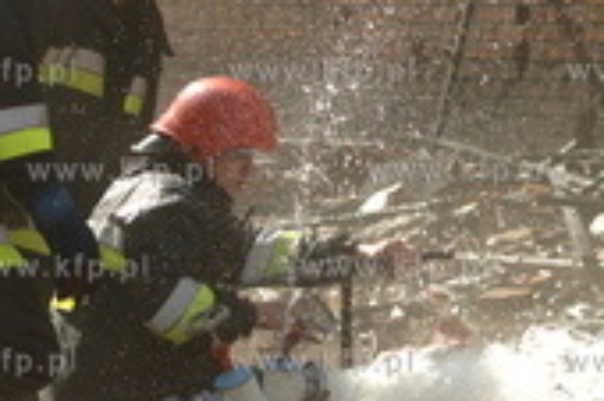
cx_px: 245
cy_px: 216
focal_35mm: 352
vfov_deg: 3.9
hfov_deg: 5.9
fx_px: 5900
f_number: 6.3
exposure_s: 1/750
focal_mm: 100
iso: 400
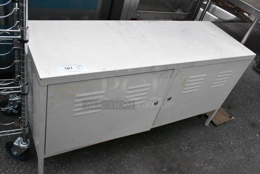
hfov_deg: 57.2
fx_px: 239
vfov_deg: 40.1
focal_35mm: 33
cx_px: 130
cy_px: 87
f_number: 16
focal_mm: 22
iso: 6400
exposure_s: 1/1000
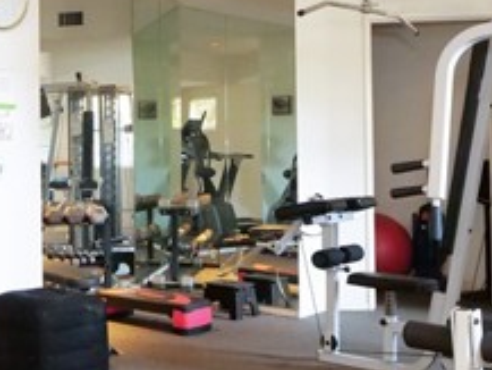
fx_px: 839
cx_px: 43
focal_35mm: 59
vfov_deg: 24.8
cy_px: 157
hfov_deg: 31.1
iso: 2500
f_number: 5
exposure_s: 1/30
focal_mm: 10
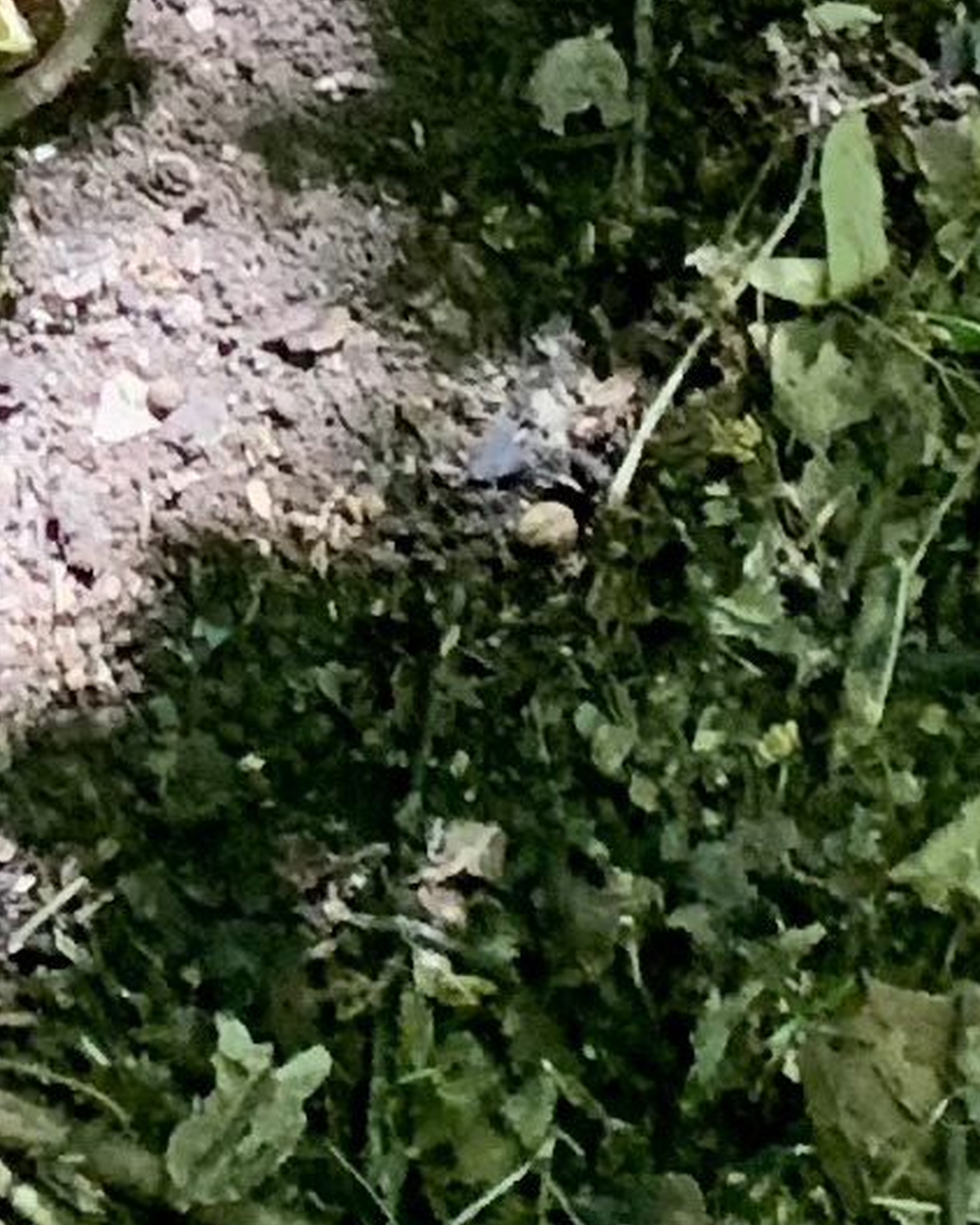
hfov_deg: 7.5
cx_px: -1208
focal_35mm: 194
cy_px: -1578
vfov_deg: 9.1
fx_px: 7029
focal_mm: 4.25
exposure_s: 1/52
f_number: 1.8
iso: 400
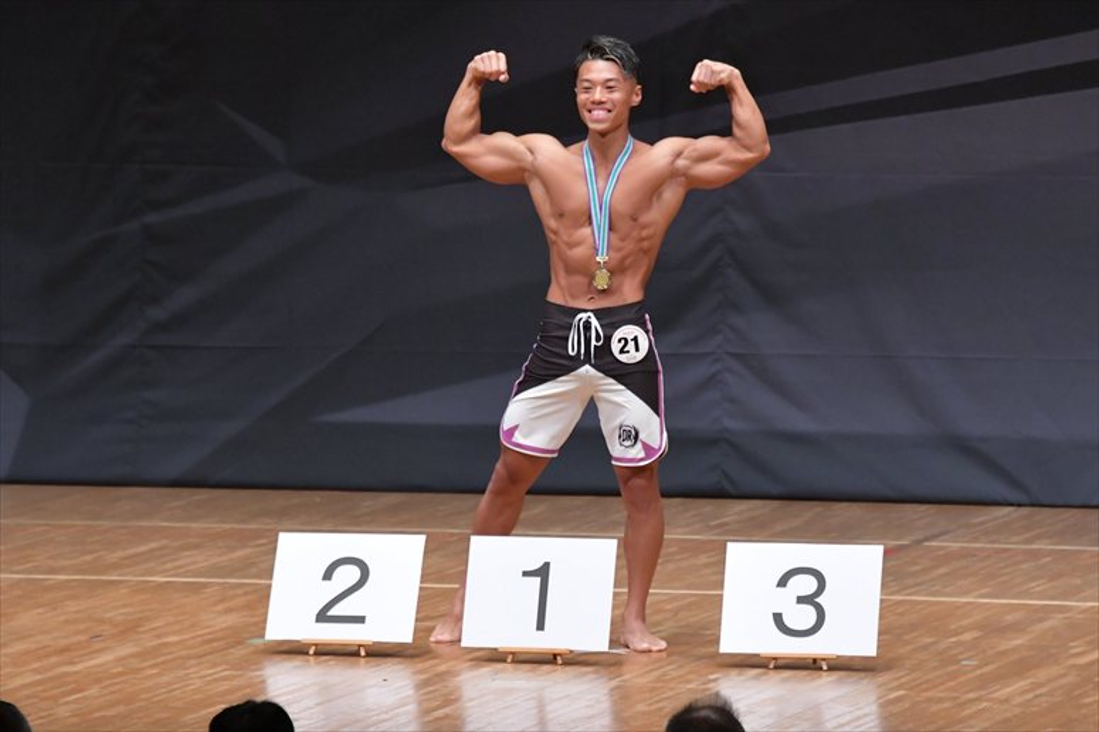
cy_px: 366
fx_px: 8696
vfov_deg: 4.8
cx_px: 550
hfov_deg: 7.2
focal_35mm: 285
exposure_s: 1/400
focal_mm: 190
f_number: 5.6
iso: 6400
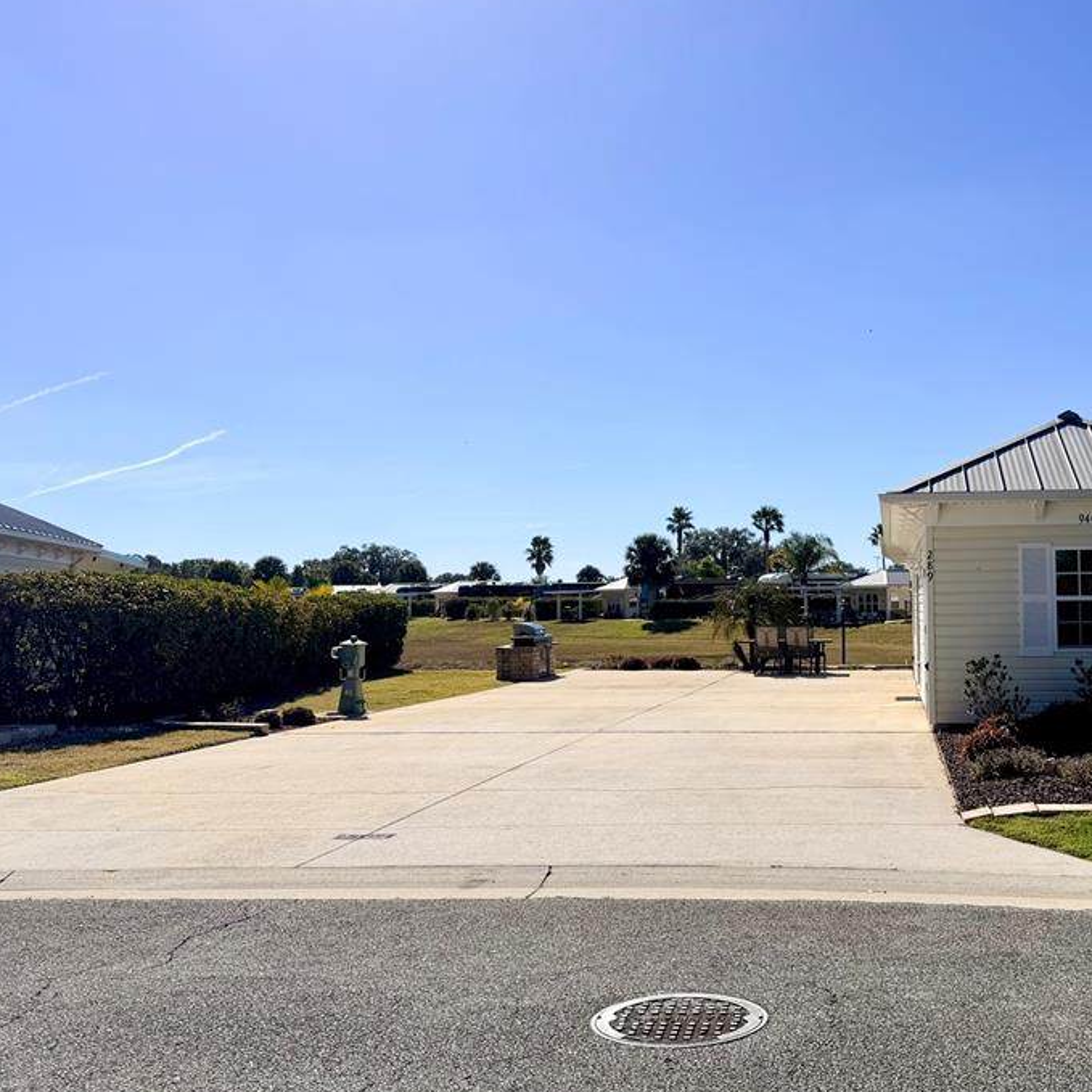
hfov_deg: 49.6
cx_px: 783
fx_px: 1142
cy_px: 548
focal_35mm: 32
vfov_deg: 51.1
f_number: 1.78
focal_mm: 6.76
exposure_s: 1/11905
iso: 80
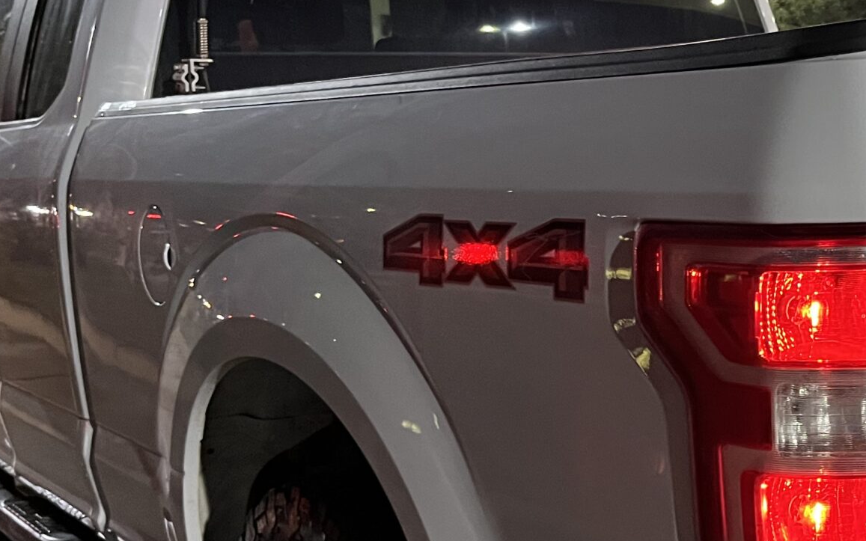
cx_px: 748
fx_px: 1440
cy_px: 379
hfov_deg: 32.1
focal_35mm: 61
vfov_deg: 21.2
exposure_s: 1/60
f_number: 1.6
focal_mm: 5.1
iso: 400
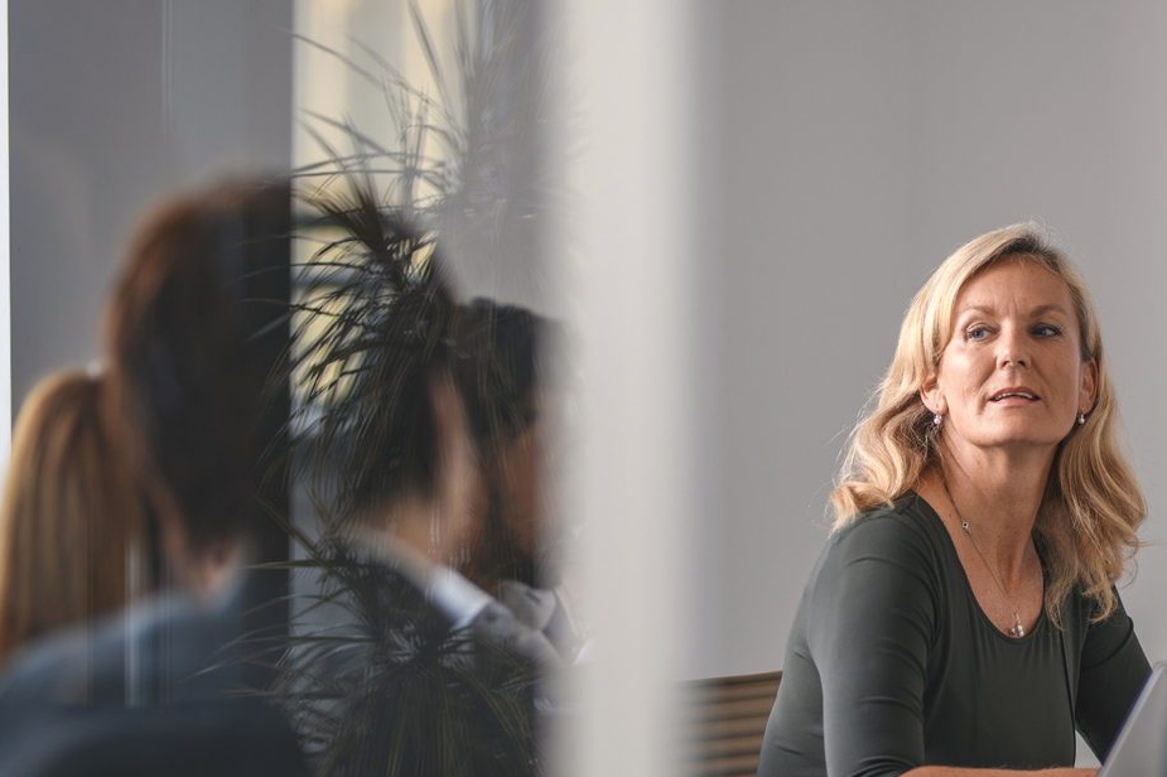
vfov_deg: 7.0
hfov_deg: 10.4
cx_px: 1300
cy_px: 511
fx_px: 6319
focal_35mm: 195
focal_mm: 85
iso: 100
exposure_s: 1/250
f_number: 1.4
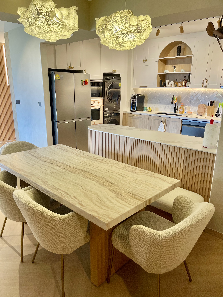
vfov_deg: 69.4
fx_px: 215
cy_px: 148
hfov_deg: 54.9
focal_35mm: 25
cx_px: 112
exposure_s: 1/100
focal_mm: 5.1
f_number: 1.6
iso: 125
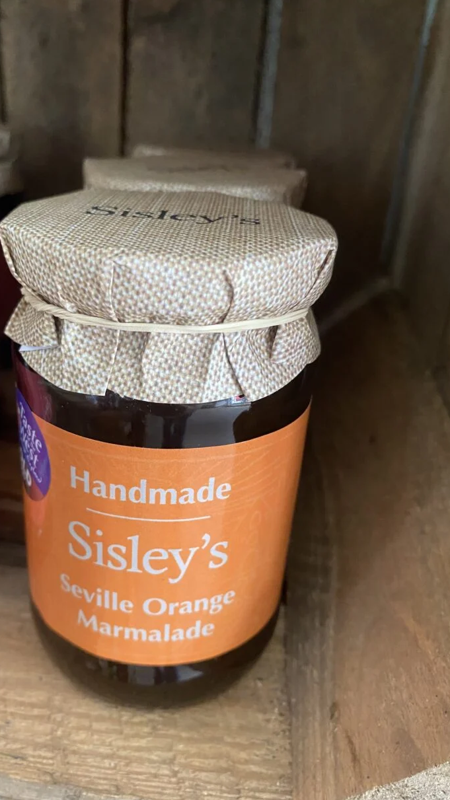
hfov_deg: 39.9
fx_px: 615
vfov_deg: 66.1
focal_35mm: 29
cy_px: 407
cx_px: 174
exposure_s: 1/60
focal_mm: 4.25
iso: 400
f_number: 1.8
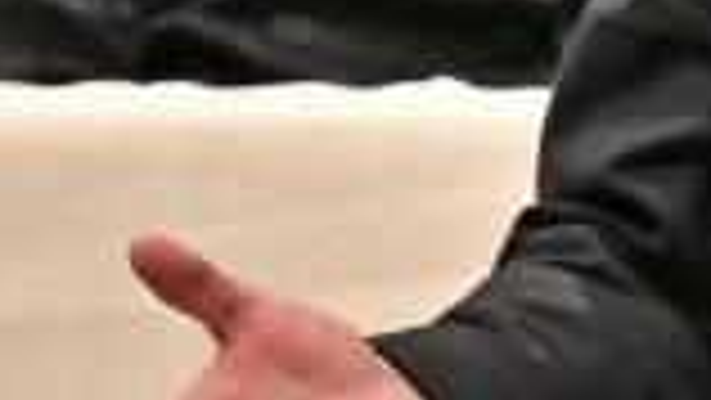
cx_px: 1498
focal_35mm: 1219
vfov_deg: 1.0
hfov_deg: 1.8
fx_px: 22989
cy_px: -290
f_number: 4
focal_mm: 120
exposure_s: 1/160
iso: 640
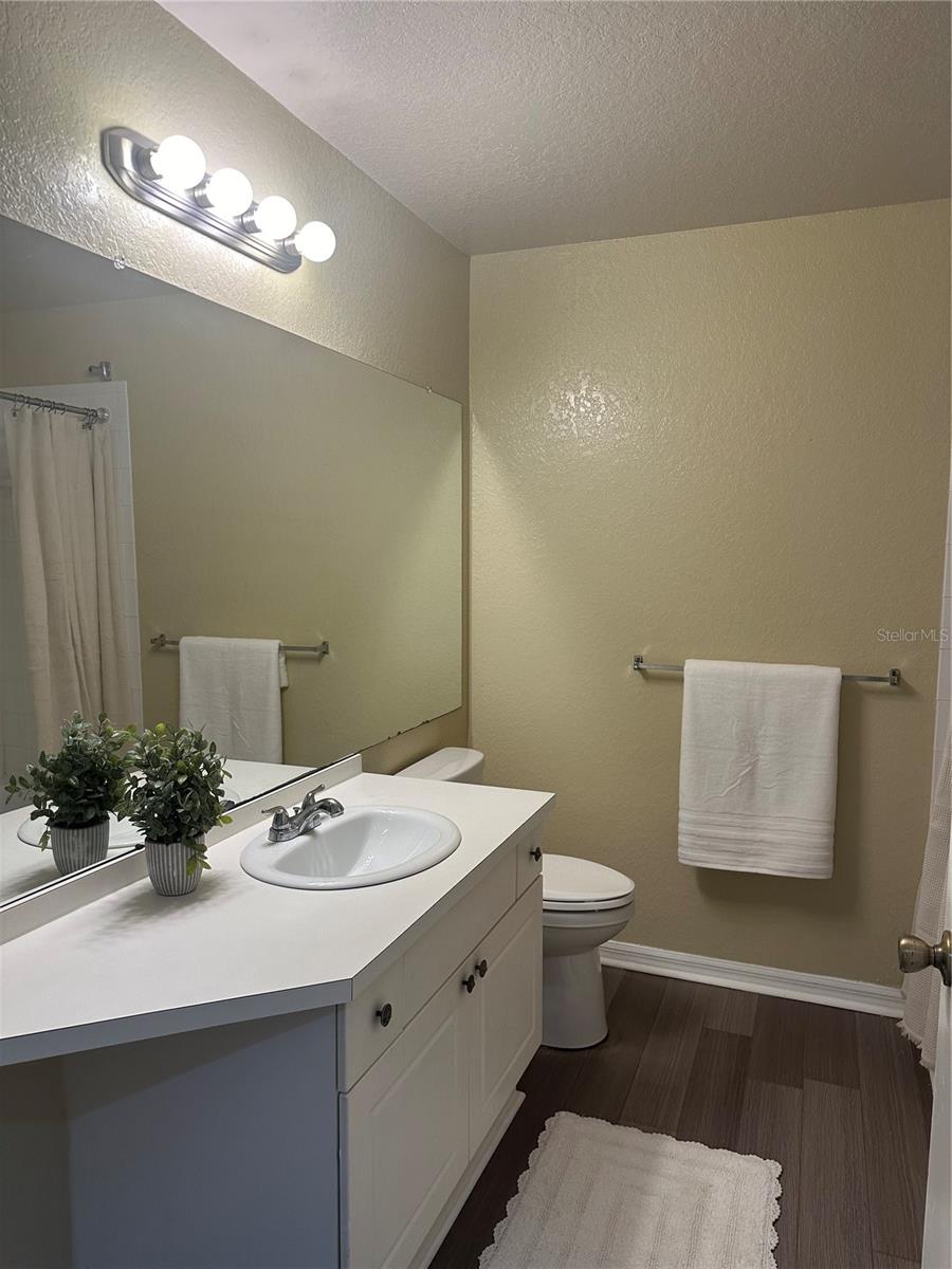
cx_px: 476
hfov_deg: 56.8
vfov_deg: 71.6
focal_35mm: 24
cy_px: 634
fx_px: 880
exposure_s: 1/120
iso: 160
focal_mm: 6.86
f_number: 1.78
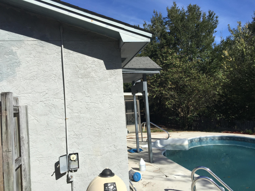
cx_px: 128
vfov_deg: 48.2
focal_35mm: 29
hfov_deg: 61.7
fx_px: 214
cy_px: 96
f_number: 2.2
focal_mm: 4.15
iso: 32
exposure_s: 1/2475
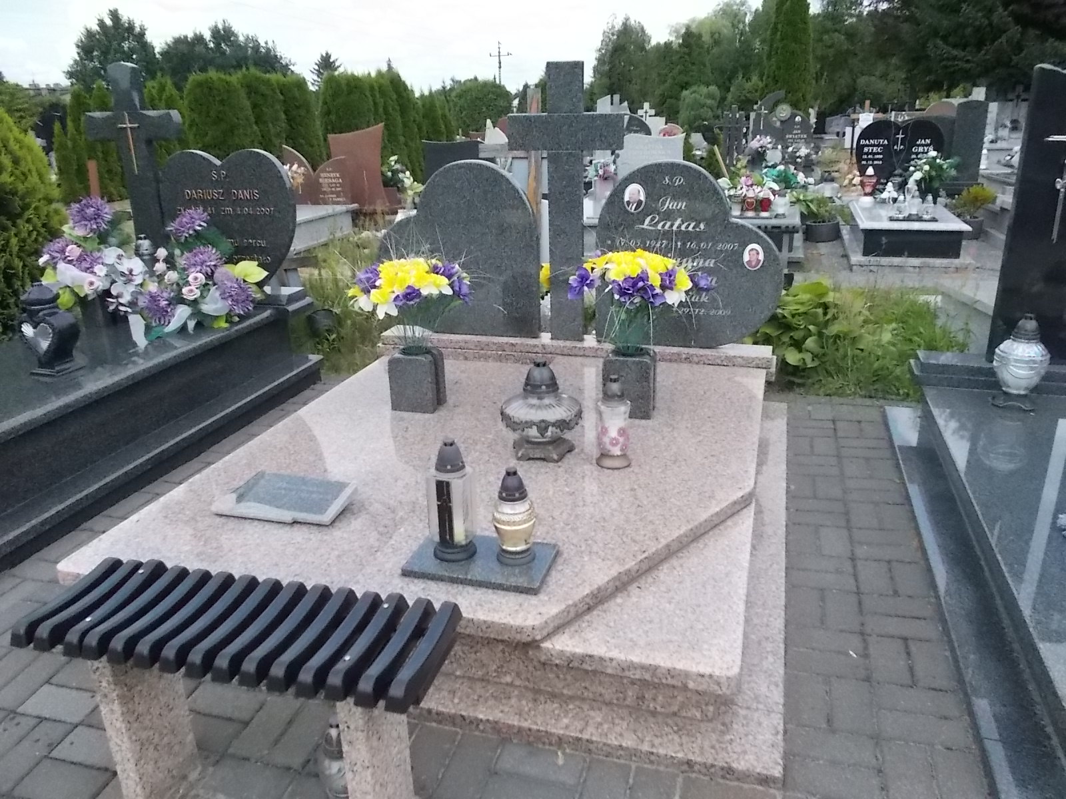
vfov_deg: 53.1
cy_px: 400
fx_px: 801
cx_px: 533
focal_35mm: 26
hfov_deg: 67.3
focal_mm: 4.6
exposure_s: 1/400
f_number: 8
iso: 400
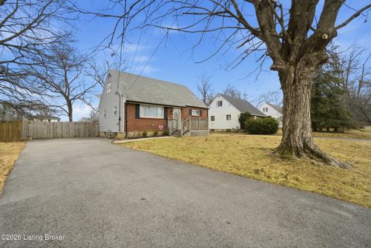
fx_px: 155
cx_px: 186
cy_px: 124
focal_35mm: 15
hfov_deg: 100.4
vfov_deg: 77.4
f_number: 8
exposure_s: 1/640
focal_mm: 10
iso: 400
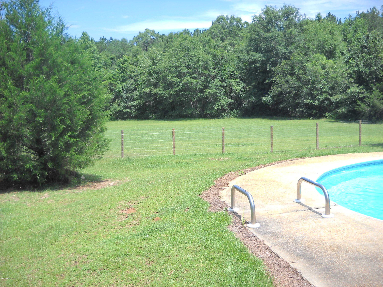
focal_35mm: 41
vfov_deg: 35.1
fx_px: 454
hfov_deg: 45.8
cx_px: 192
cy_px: 144
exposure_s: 1/161
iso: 64
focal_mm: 6.72
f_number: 5.5
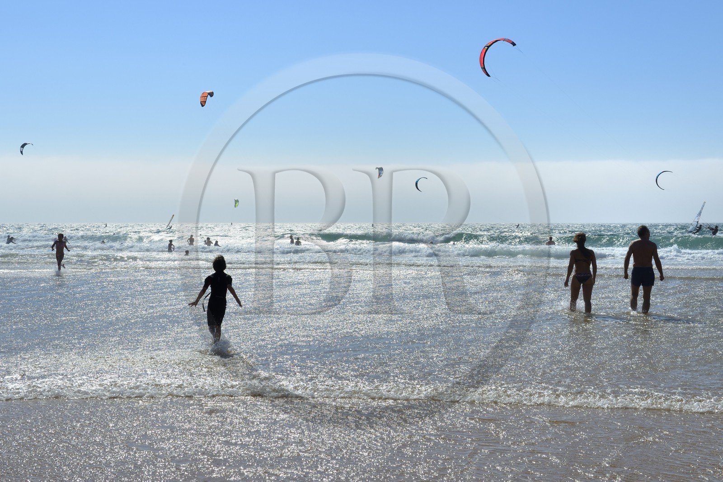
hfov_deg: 41.1
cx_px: 362
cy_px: 241
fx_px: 964
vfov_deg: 28.1
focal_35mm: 48
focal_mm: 48
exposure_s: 1/400
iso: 200
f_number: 16
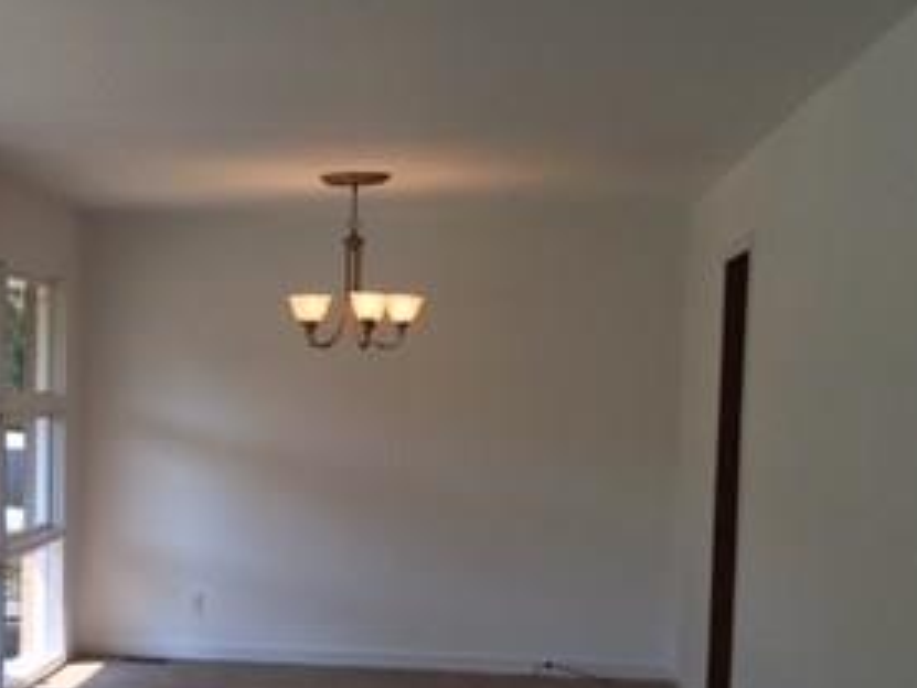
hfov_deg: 28.0
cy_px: 546
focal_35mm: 67
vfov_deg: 21.7
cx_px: 119
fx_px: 1776
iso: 25
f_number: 2.2
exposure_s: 1/176
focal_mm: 4.15
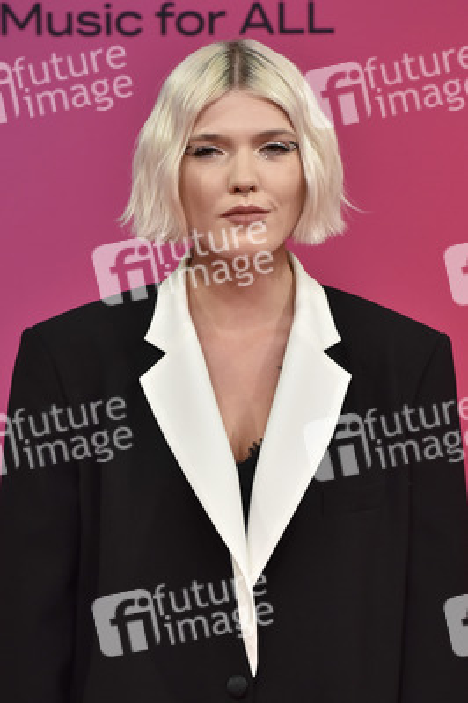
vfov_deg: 12.5
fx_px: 3223
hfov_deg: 8.3
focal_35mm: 165
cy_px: 352
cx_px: 234
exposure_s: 1/200
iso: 2000
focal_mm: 165
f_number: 5.6
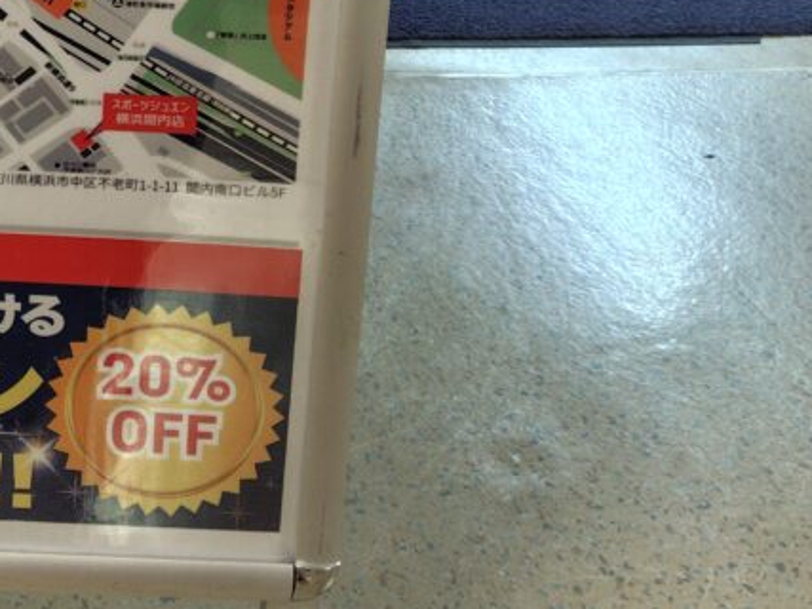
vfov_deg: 19.2
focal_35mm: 69
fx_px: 1618
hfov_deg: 25.1
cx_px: -190
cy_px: -240
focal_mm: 5.6
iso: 288
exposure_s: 1/50
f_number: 1.9
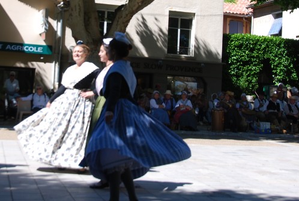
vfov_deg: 15.9
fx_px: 716
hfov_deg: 23.5
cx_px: 105
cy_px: 46
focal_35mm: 86
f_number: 7.1
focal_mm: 32
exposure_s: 1/200
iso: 100
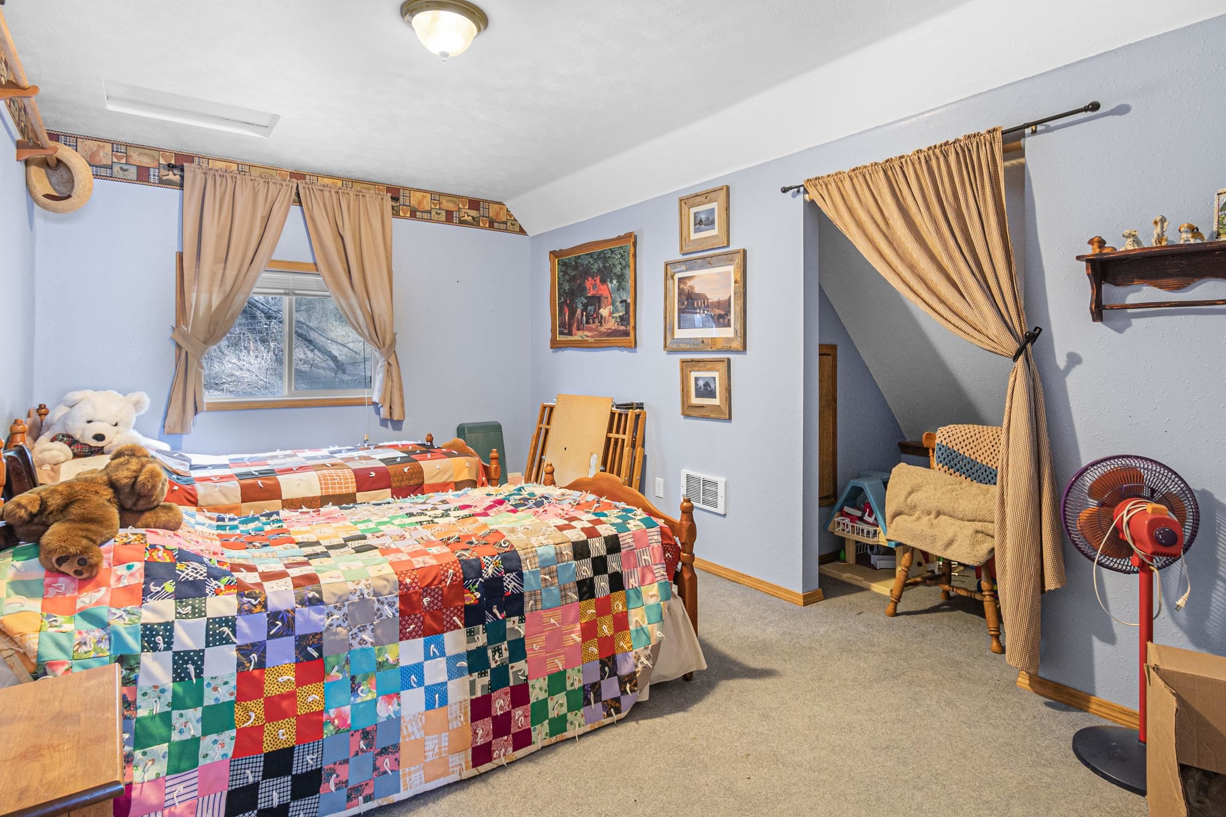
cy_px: 385
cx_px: 635
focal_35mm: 18
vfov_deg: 67.3
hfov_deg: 90.0
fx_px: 613
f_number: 8
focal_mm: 11.5
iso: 800
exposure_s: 1.3
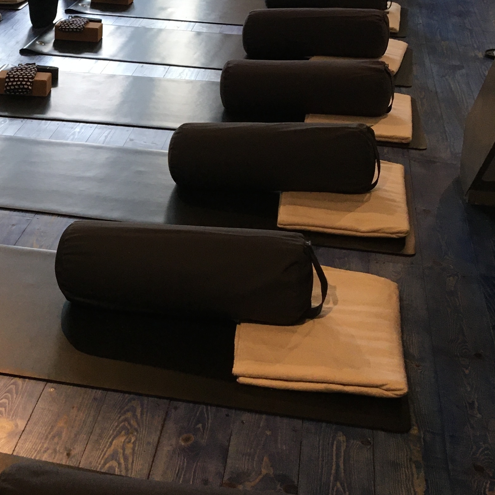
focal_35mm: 66
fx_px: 1068
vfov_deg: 25.9
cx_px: 18
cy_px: 151
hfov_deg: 25.0
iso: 64
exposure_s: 1/33
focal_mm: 4.15
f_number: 2.2
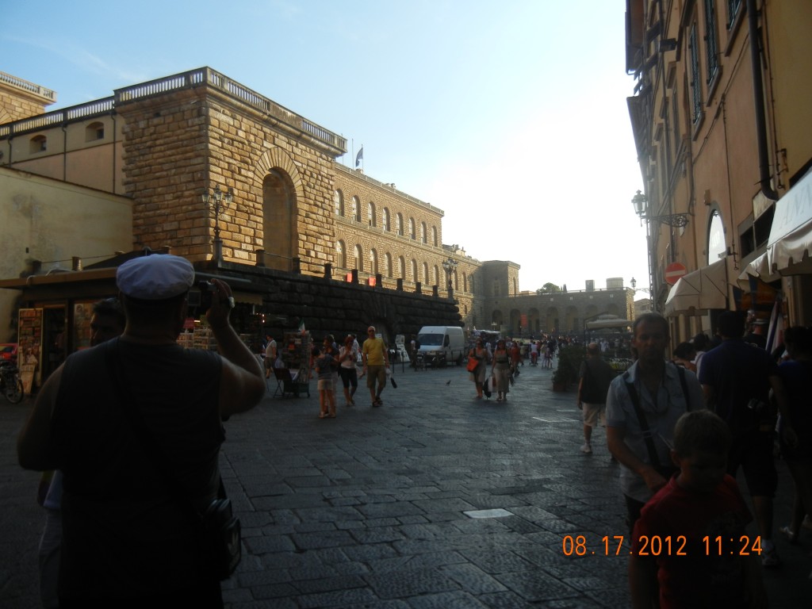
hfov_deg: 60.0
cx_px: 406
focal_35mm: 30
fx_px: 704
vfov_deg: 46.8
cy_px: 304
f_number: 3.5
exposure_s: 1/758
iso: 160
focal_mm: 5.4
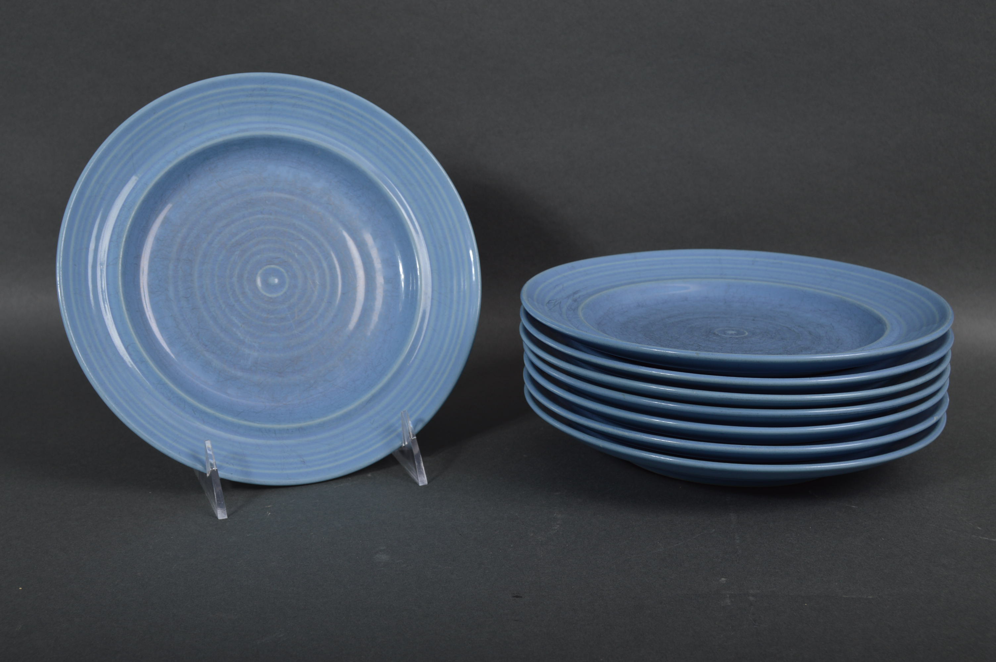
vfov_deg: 28.0
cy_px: 331
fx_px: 1327
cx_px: 498
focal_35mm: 48
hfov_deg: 41.1
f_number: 9
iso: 100
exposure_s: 1/160
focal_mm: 32
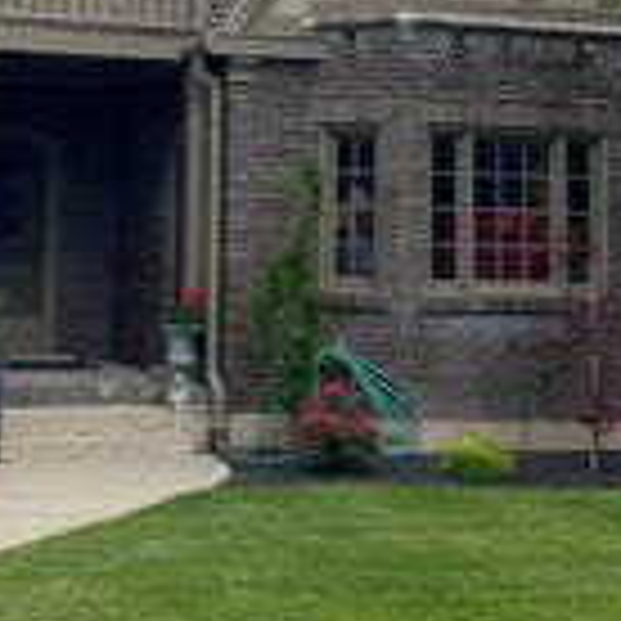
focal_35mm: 83
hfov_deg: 20.8
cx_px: 220
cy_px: 52
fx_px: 1685
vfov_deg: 20.4
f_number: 1.8
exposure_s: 1/1377
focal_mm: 4.25
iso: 32
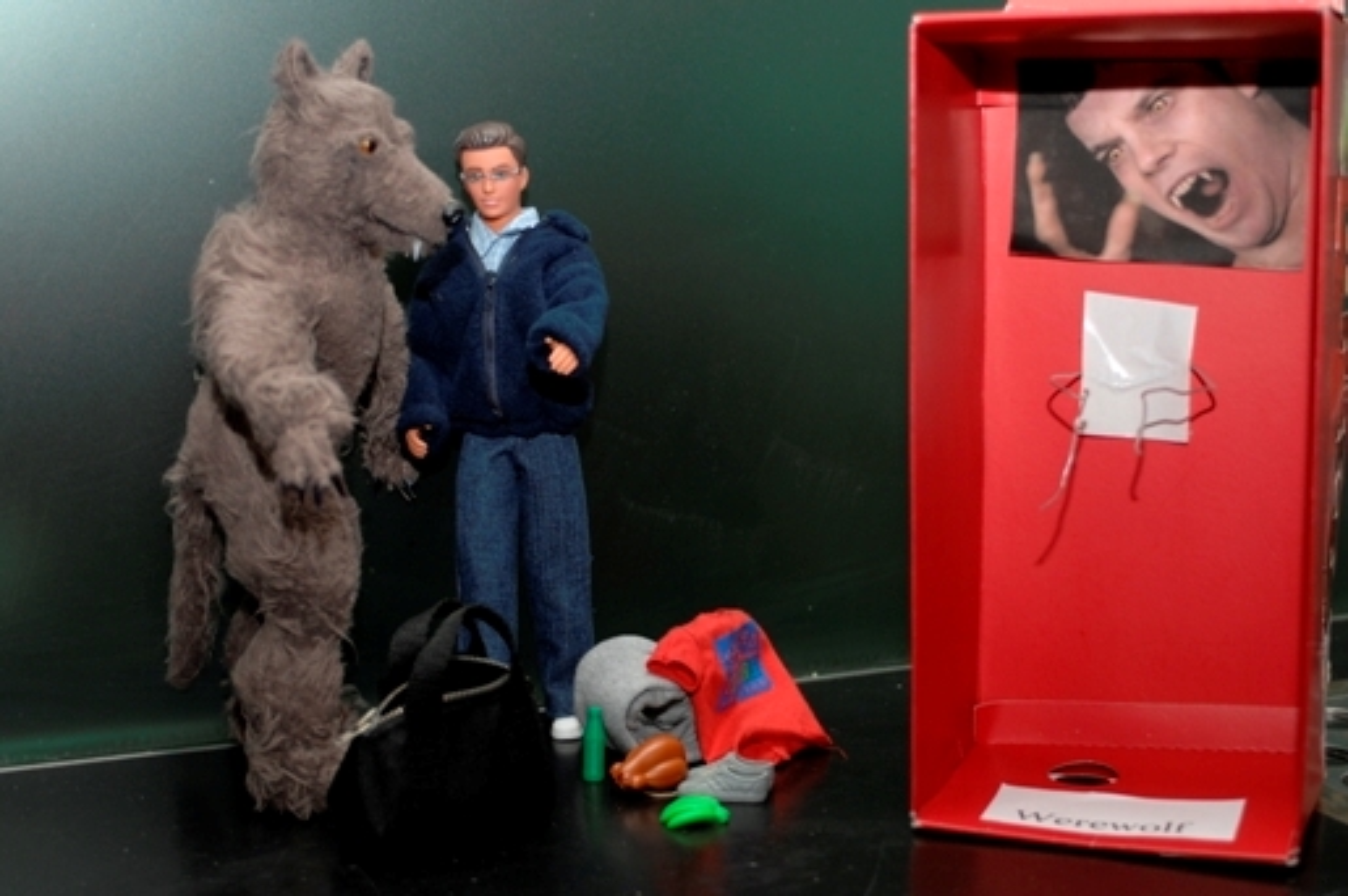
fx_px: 2132
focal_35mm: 57
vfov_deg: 23.7
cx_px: 674
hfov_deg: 35.1
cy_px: 448
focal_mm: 38
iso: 200
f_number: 2.8
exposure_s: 1/250
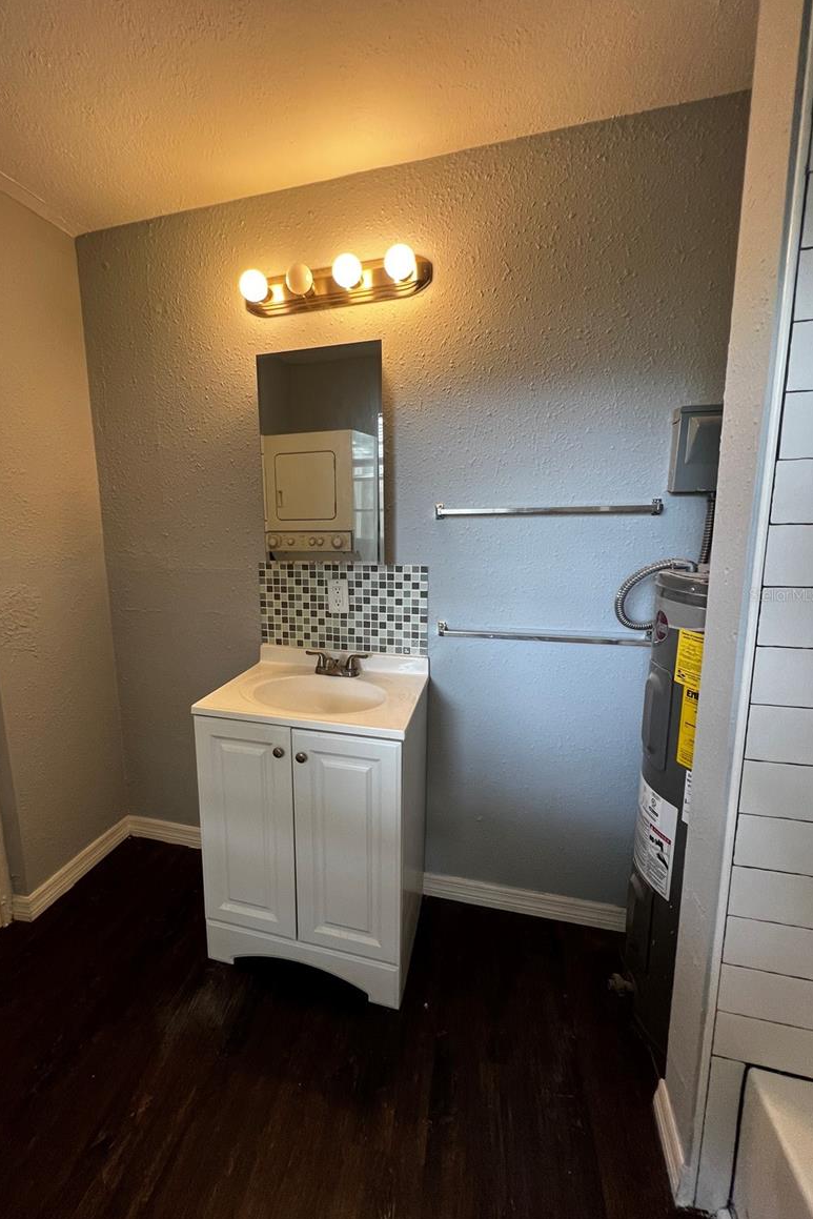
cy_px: 594
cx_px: 350
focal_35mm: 14
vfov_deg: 104.2
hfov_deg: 80.8
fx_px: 474
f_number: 1.8
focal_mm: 1.57
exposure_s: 1/120
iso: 160
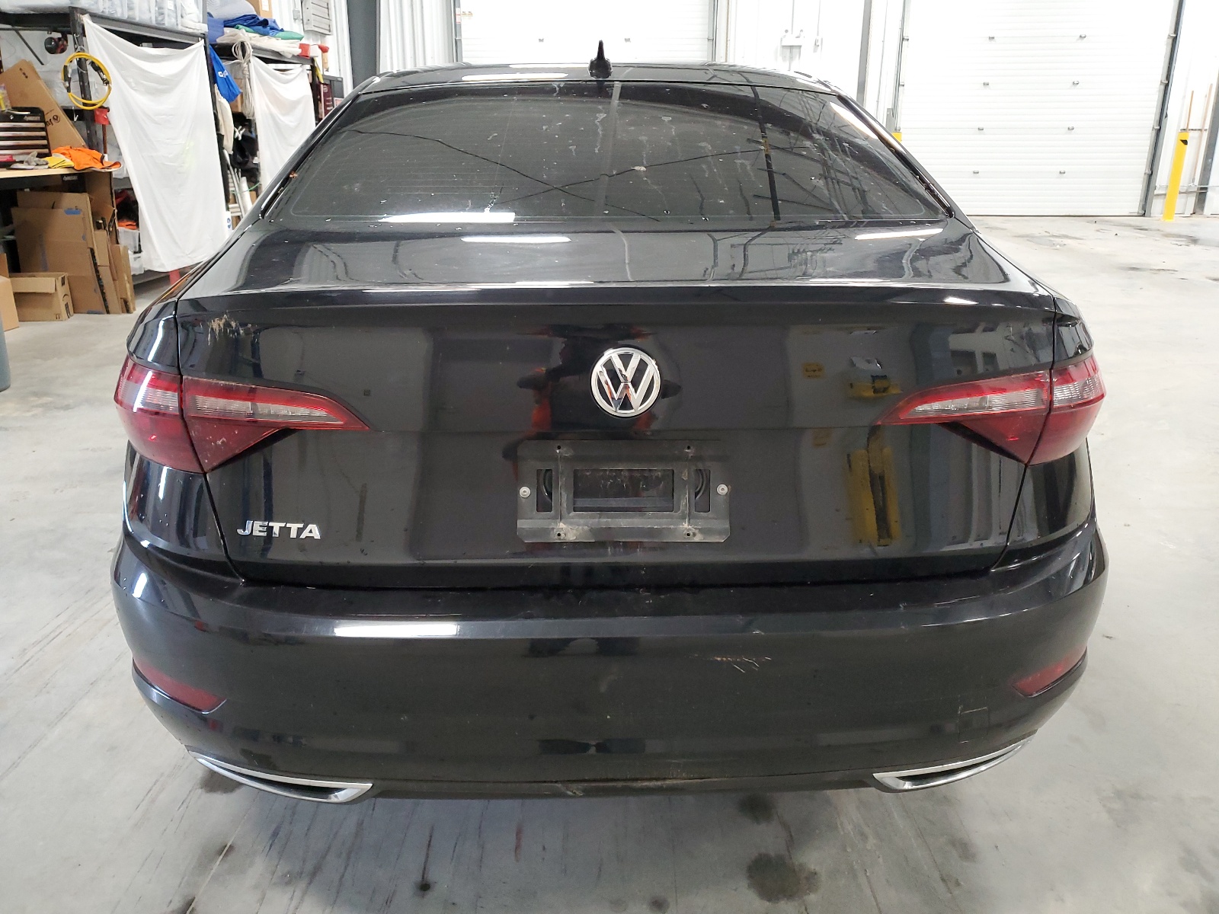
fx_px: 916
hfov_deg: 67.3
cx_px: 610
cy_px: 457
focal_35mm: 26
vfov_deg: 53.1
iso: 224
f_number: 1.5
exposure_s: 1/60.2
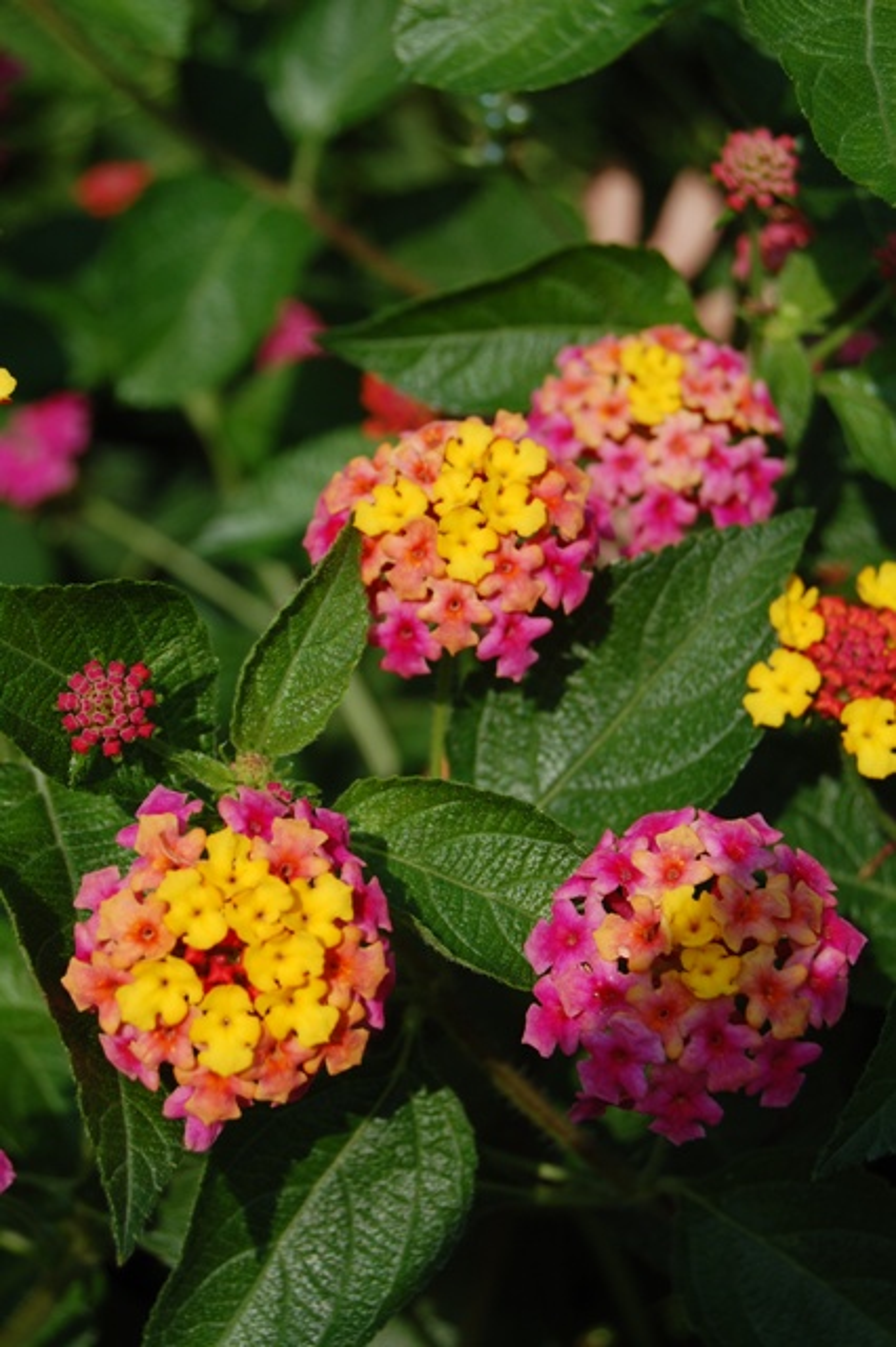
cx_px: 448
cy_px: 674
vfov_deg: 24.6
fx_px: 3083
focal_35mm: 82
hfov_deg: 16.5
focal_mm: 55
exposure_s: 1/640
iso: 200
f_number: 8
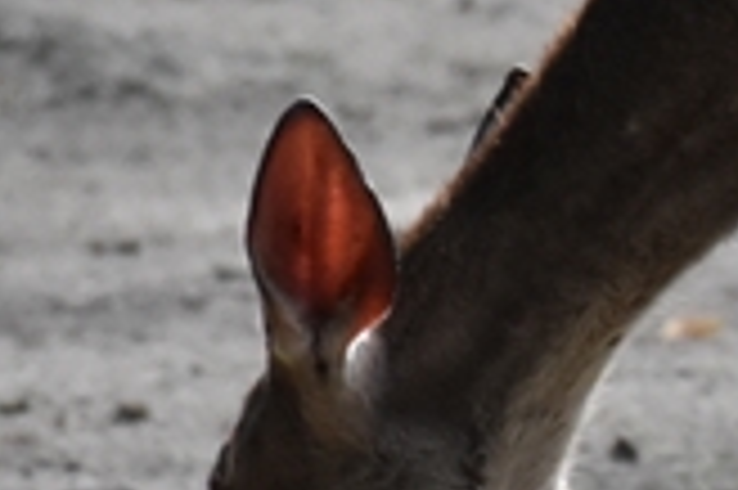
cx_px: 1274
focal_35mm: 1315
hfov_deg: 1.6
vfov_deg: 1.0
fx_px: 26930
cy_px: 92
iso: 2000
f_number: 5.6
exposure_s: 1/500
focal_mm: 140
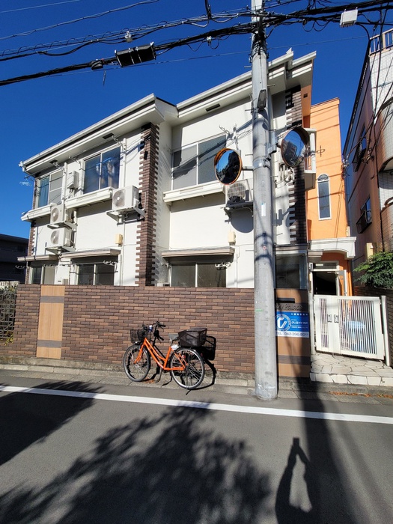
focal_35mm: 13
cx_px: 196
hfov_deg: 89.9
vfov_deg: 106.2
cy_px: 262
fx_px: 197
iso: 64
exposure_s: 1/2650
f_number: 2.2
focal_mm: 2.2
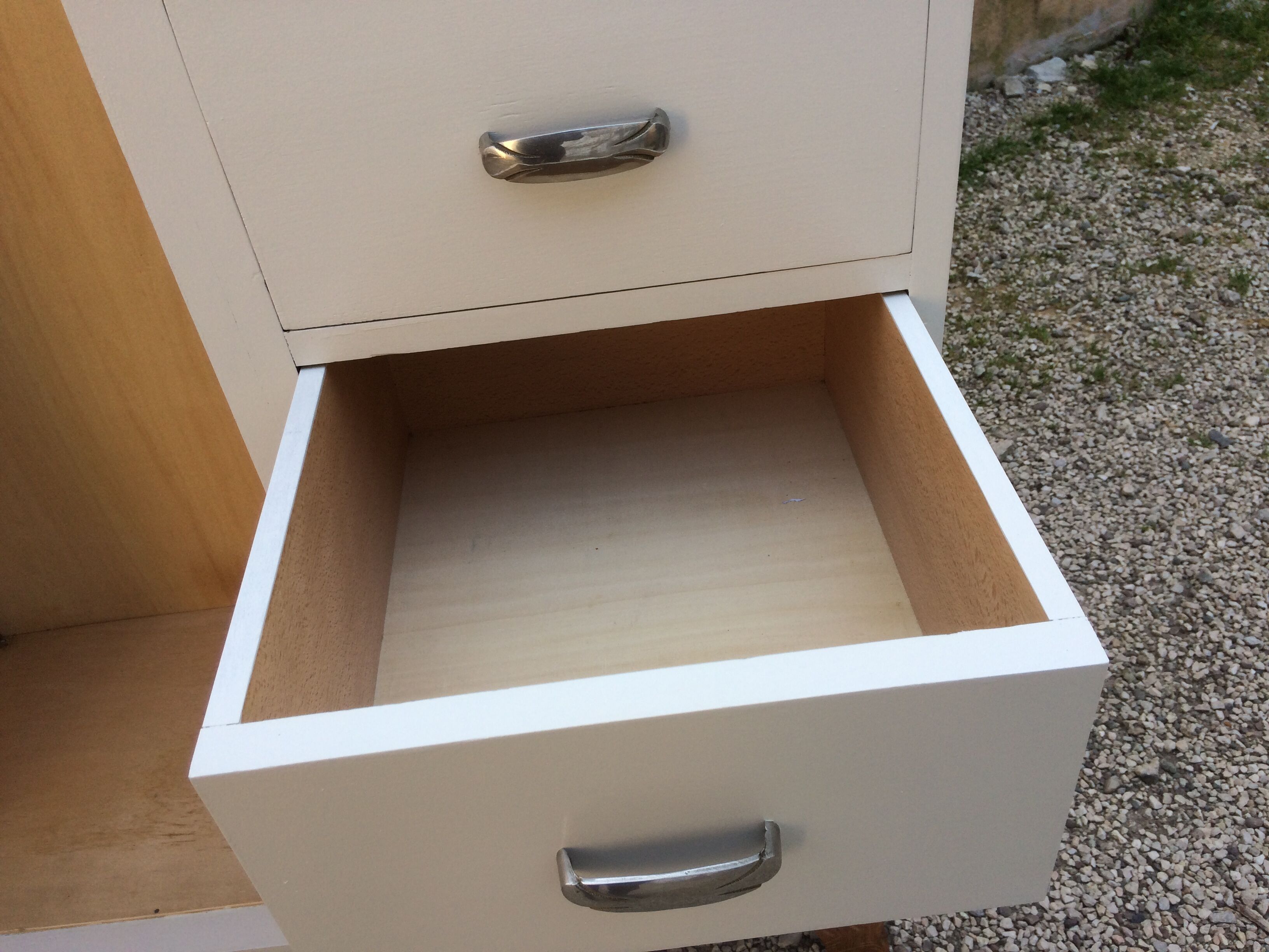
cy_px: 476
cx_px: 634
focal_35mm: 29
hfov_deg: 61.7
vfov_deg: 48.2
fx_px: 1063
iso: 32
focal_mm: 4.15
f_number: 2.2
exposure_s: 1/363
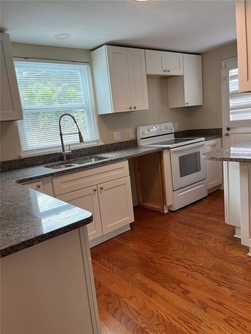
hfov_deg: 53.1
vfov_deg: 67.3
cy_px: 167
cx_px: 126
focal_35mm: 26
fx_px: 251
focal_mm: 5.1
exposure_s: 1/148
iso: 64
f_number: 1.6
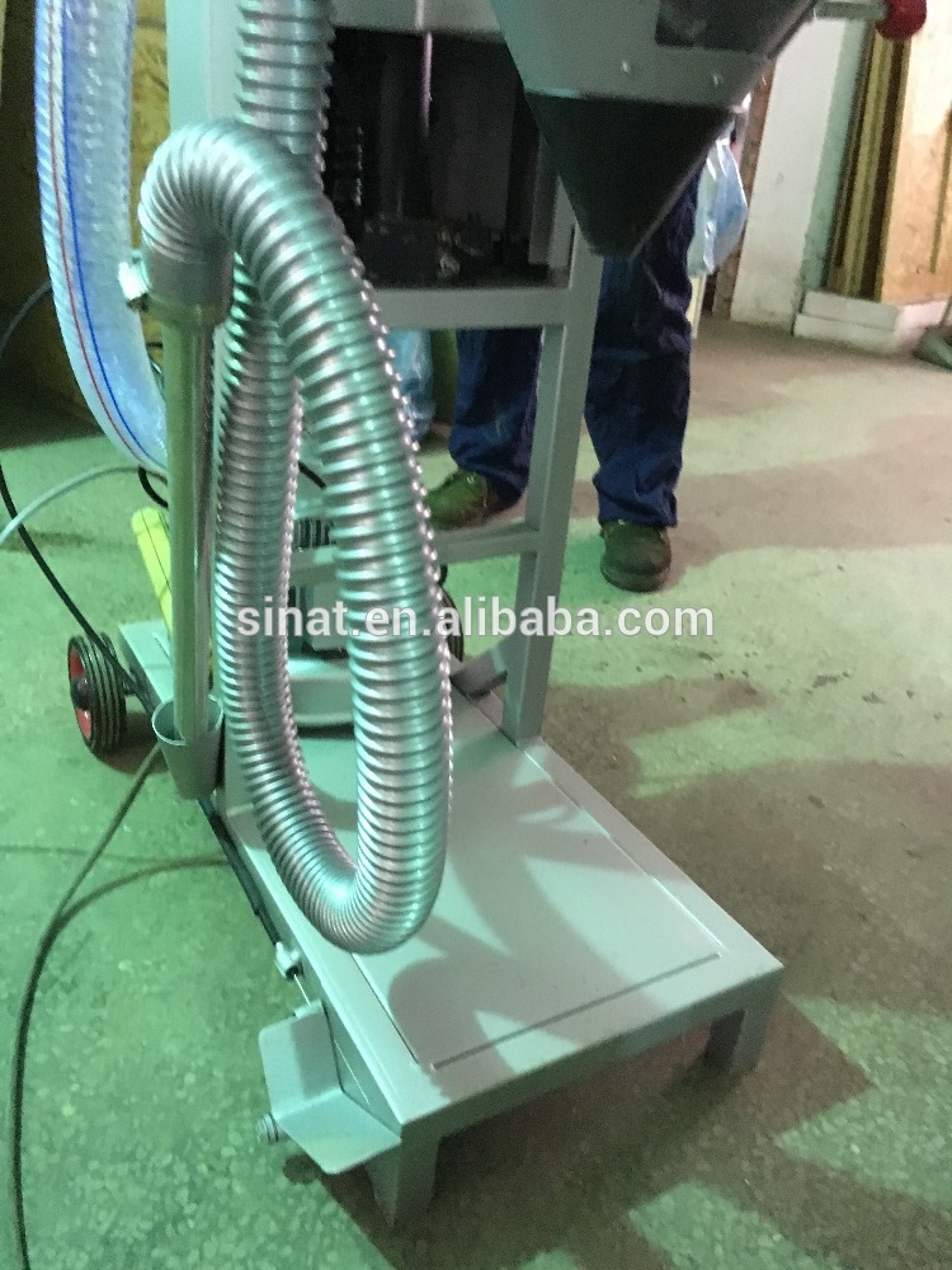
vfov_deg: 61.7
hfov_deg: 48.2
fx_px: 1063
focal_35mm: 29
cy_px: 635
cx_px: 476
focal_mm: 4.15
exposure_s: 1/17
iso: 400
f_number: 2.2
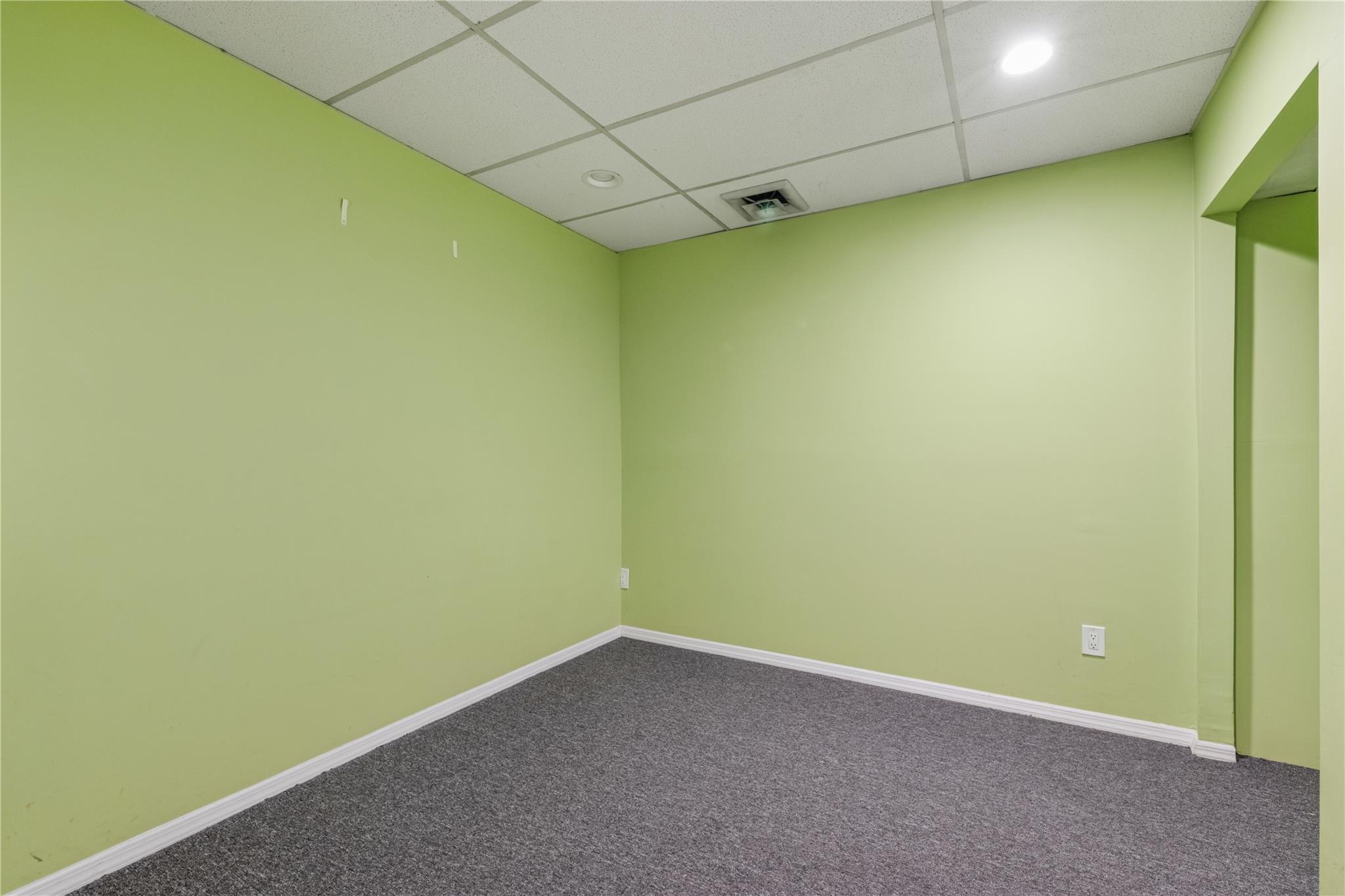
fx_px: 560
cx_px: 672
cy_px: 448
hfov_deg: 100.4
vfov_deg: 77.3
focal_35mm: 15
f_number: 14
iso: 640
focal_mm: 15
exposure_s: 1/8
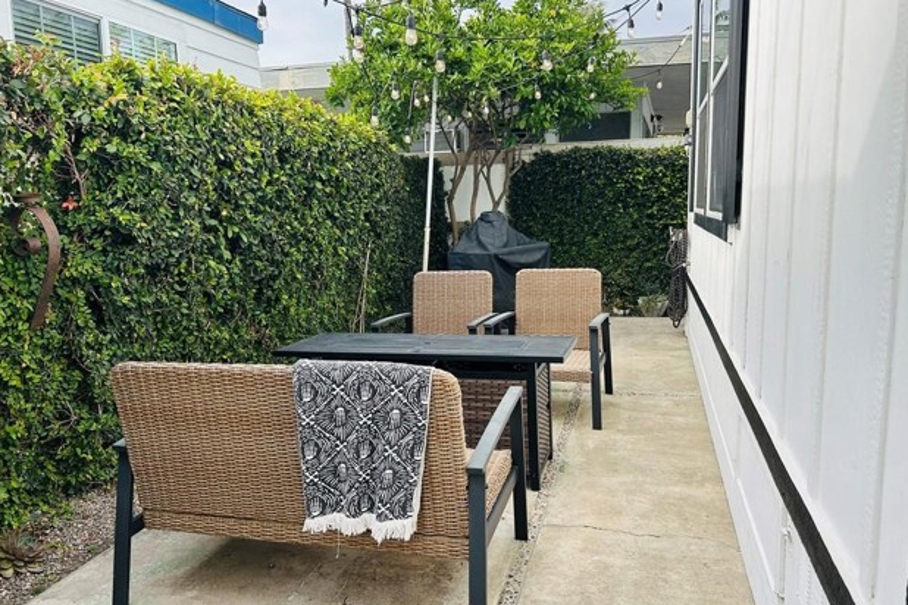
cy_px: 302
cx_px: 453
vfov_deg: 46.4
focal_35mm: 28
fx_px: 706
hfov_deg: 65.5
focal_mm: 5.7
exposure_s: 1/1326
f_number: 1.5
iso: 50
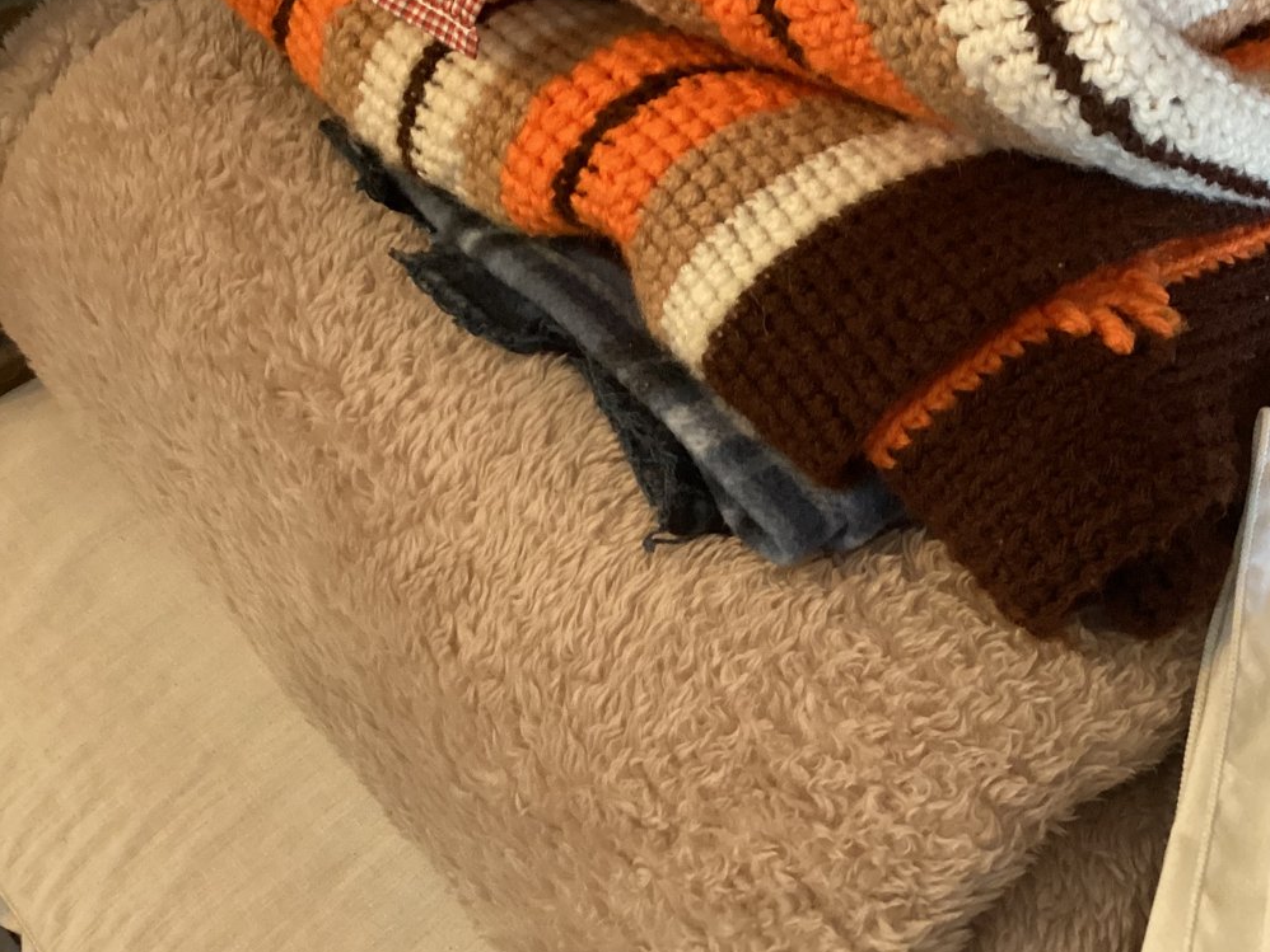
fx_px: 1725
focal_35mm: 47
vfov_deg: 30.9
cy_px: 451
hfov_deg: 39.3
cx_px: 960
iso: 320
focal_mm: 3.3
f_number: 2.4
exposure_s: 1/50
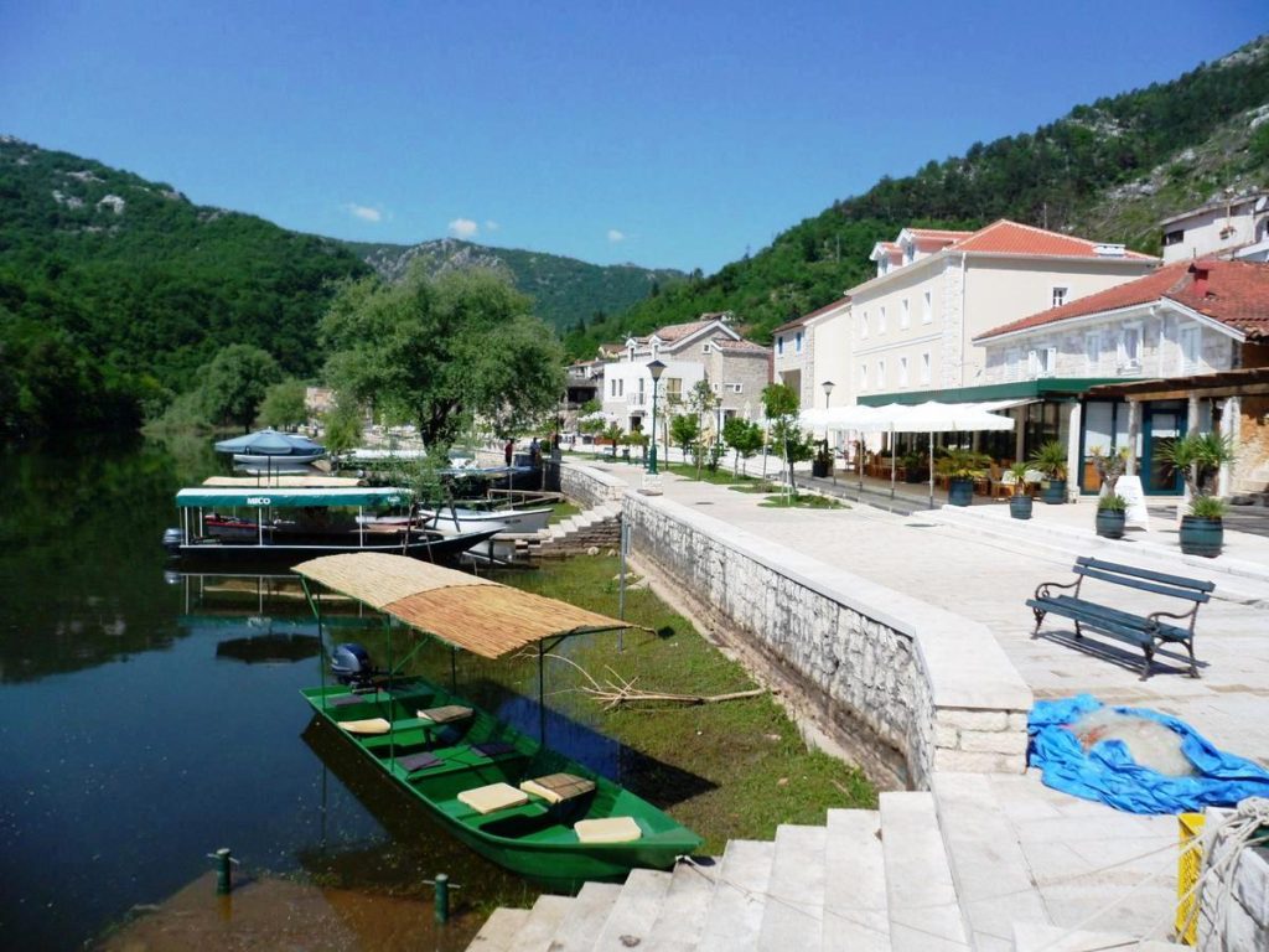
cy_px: 476
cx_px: 634
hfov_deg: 67.3
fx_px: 953
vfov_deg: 53.1
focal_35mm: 26
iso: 80
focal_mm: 4.9
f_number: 9.4
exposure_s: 1/180
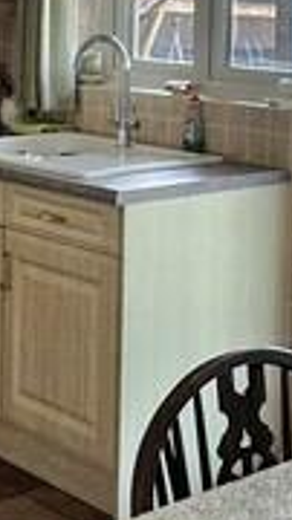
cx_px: 477
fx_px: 1200
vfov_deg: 23.5
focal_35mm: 87
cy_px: 6
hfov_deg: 12.9
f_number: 2.2
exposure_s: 1/99
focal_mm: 2.22
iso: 80
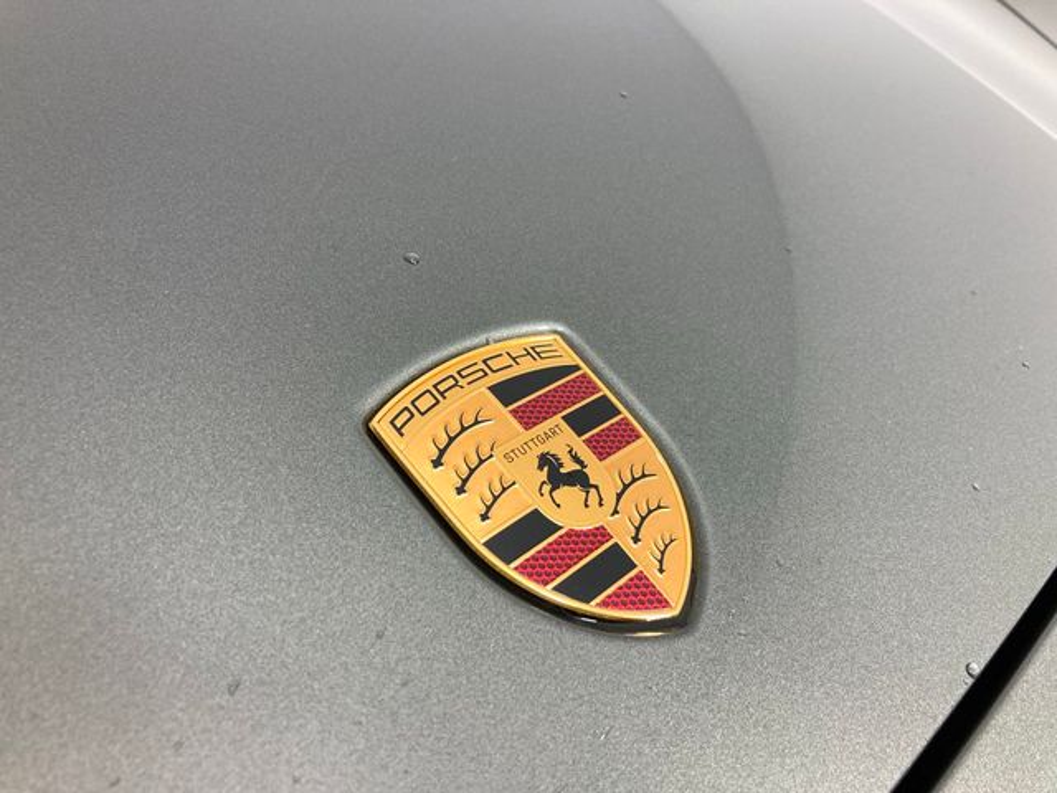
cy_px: 396
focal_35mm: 28
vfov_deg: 49.7
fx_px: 855
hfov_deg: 63.4
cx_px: 528
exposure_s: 1/120
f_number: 1.8
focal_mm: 3.99
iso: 32
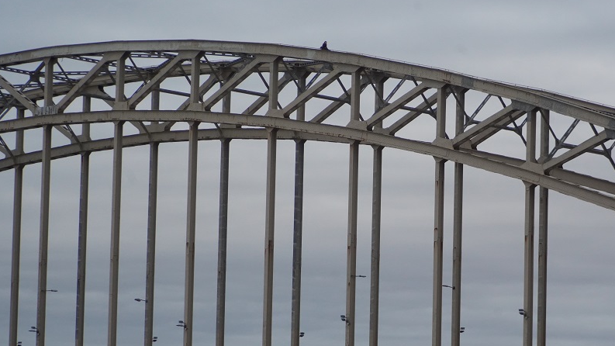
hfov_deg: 21.5
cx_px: 373
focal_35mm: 99
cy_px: 198
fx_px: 1614
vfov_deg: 12.2
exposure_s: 1/160
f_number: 4
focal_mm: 75
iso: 3200
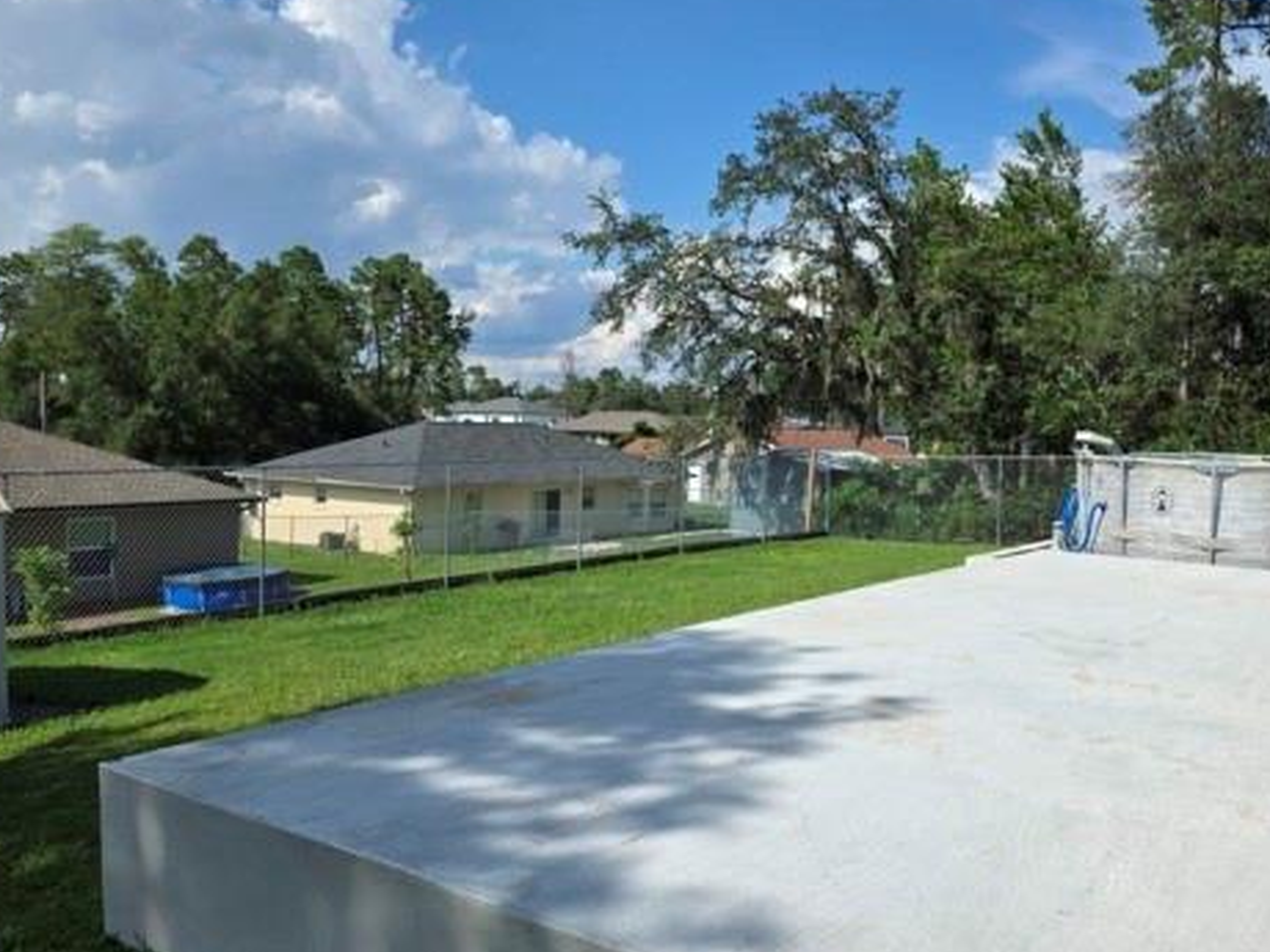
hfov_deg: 56.8
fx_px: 1174
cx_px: 665
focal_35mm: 32
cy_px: 444
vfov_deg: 44.1
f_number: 1.7
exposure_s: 1/7944
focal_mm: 6.25
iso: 64
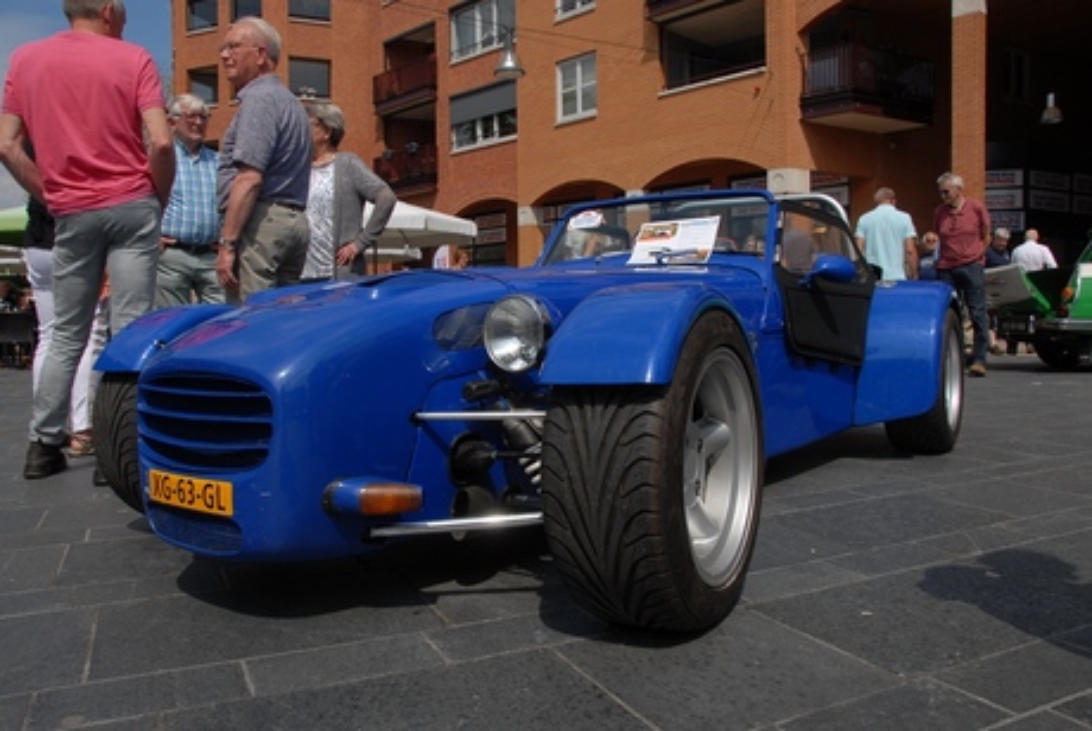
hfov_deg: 67.3
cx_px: 546
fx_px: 820
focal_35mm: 27
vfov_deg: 48.1
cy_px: 366
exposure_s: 1/320
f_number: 9
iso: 100
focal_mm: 18
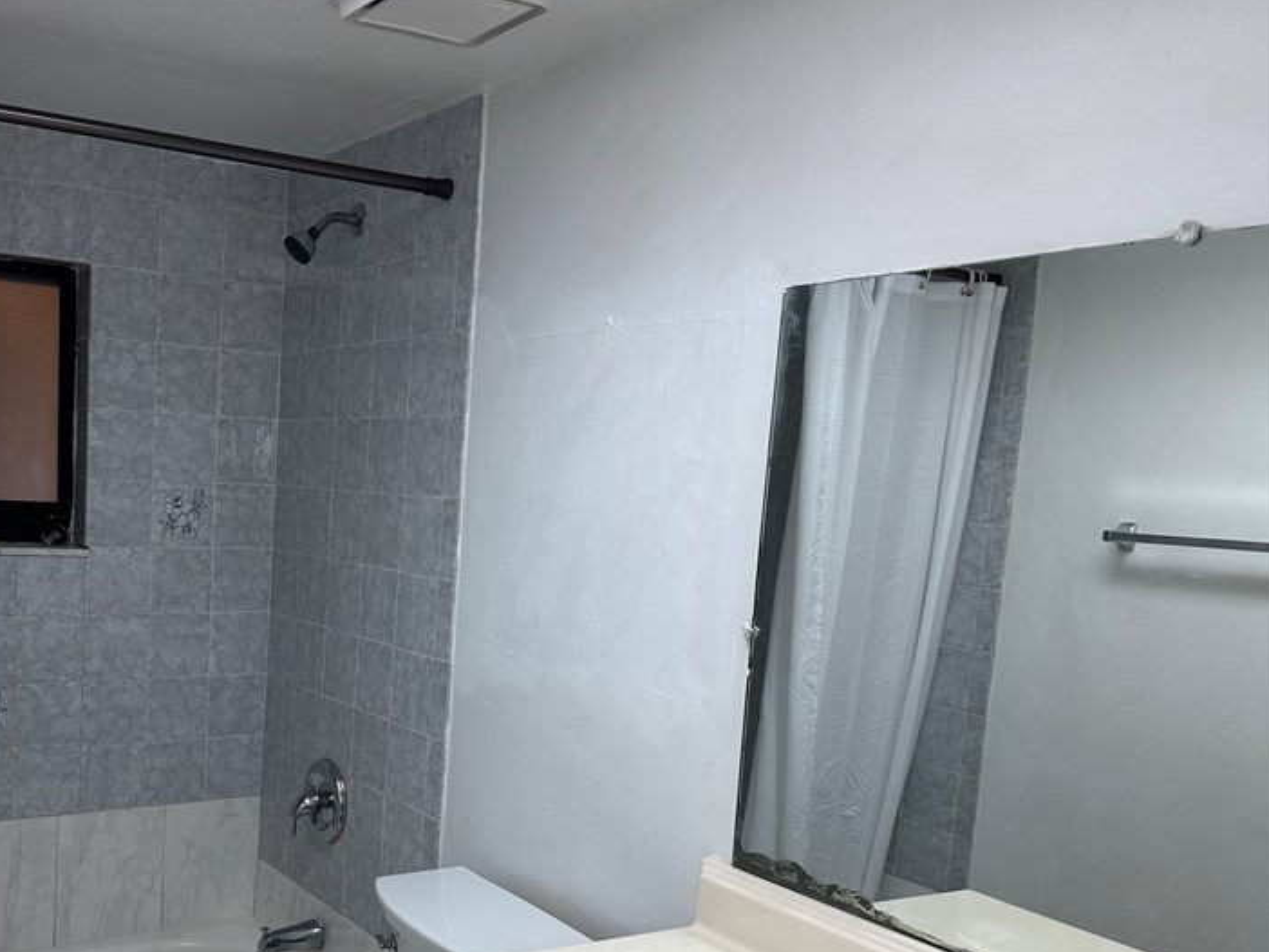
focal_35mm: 35
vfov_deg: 40.3
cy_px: 614
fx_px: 1284
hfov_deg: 50.9
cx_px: 354
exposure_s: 1/120
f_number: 1.78
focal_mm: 6.86
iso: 80
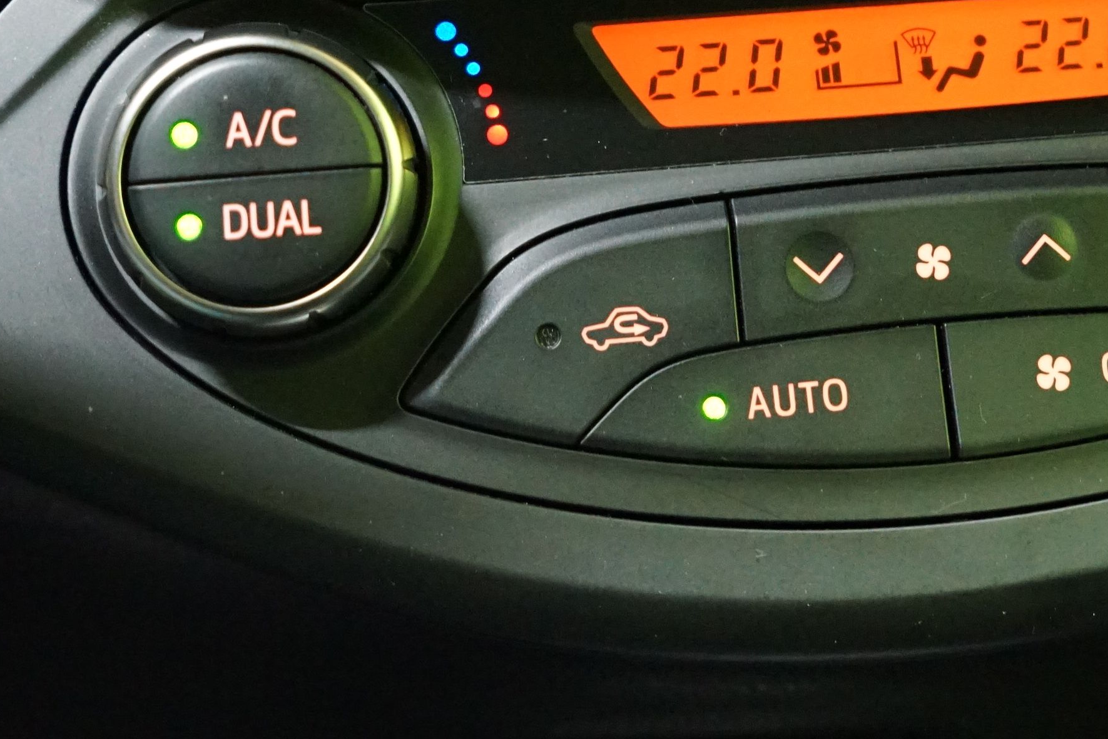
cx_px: 864
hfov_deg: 25.0
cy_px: 99
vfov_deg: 16.9
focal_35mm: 80
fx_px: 2462
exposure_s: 1/20
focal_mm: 36
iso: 6400
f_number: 5
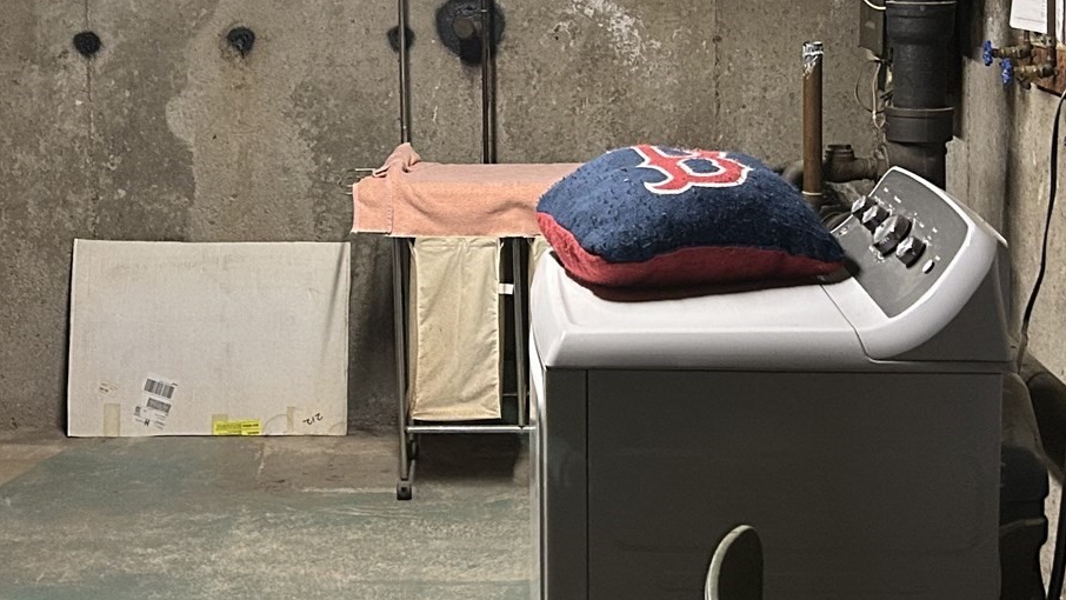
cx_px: 457
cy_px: 40
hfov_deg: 32.8
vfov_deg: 18.5
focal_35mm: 64
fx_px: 1809
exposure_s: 1/30
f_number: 1.5
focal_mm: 5.7
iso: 500
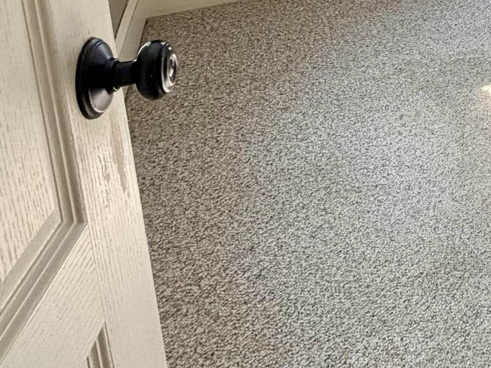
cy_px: -169
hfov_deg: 26.9
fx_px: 752
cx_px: 719
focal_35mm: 53
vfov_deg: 22.9
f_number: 2.2
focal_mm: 2.22
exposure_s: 1/121
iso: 64
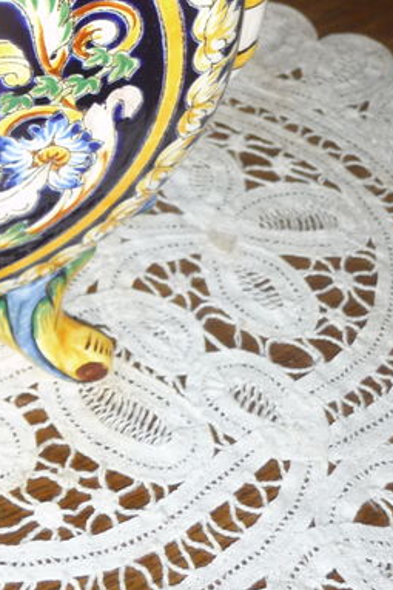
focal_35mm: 76
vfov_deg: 24.9
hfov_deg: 16.8
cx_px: -129
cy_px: -55
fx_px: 1246
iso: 100
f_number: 3.3
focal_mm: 4.7
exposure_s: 1/30
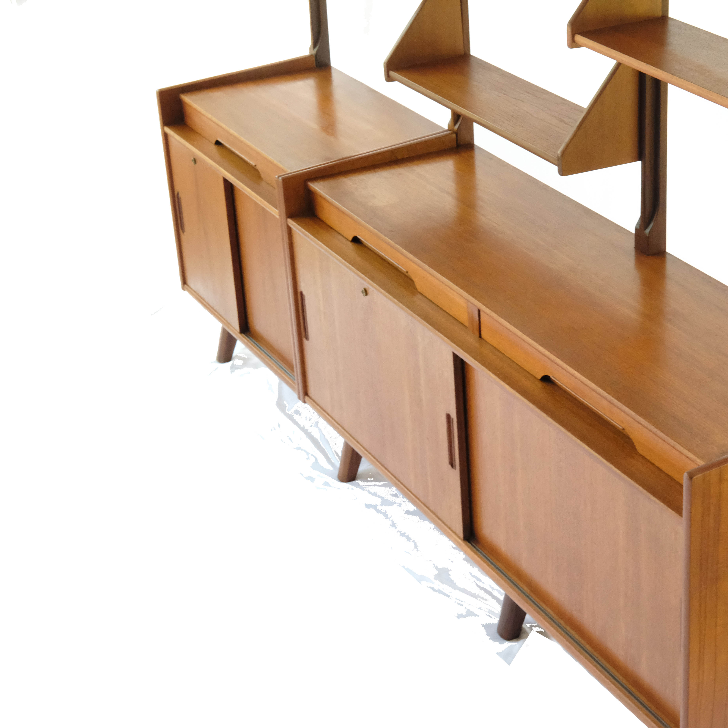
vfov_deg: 25.4
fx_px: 1618
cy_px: 365
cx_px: 530
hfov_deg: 25.1
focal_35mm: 68
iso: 8000
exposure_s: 1/125
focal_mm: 35
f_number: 8
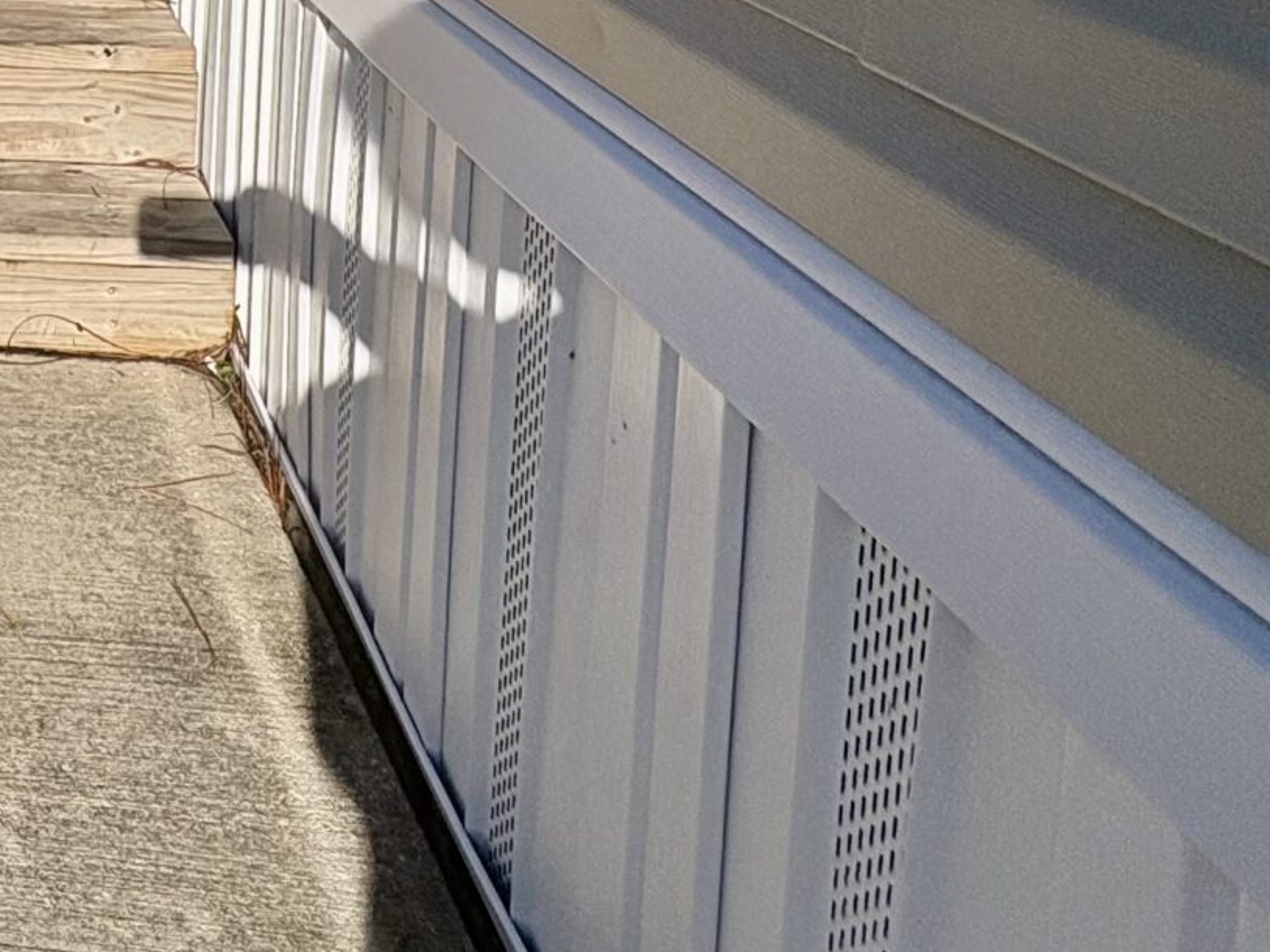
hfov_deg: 33.3
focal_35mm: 44
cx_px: -324
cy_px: -287
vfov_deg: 27.4
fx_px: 1614
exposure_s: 1/2985
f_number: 2.2
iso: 50
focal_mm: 2.22
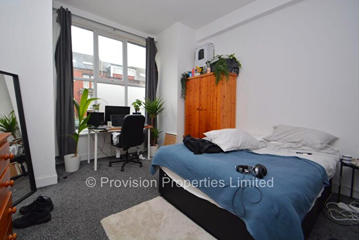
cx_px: 180
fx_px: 150
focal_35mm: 15
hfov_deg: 100.3
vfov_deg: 77.4
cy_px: 120
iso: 400
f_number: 5.6
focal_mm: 10
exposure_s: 1/125
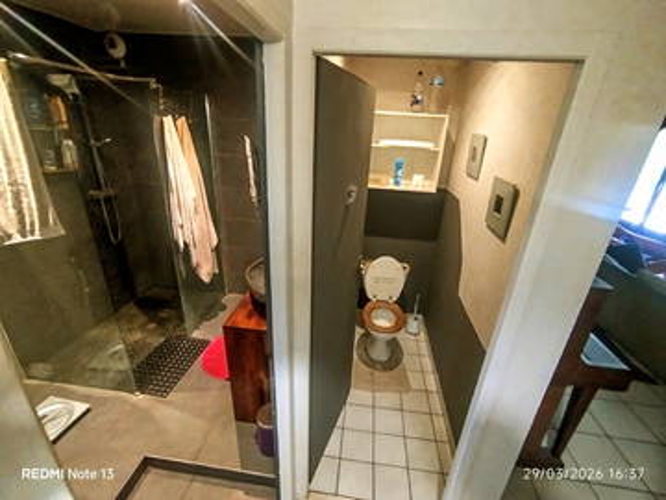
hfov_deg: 98.2
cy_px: 250
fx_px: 289
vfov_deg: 81.7
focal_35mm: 15
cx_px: 333
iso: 320
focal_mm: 1.65
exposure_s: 1/20
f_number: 2.2
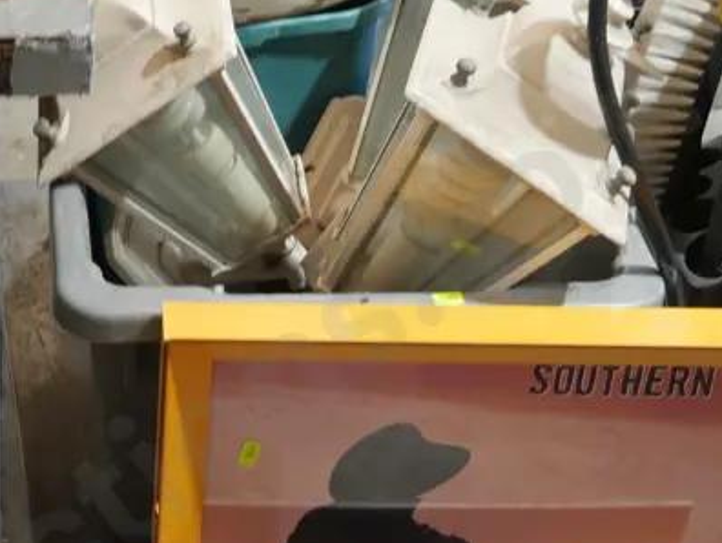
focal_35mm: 93
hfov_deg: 20.4
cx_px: -2
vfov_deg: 15.5
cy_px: 599
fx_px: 1942
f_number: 4
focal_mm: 18
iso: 500
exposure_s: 1/60
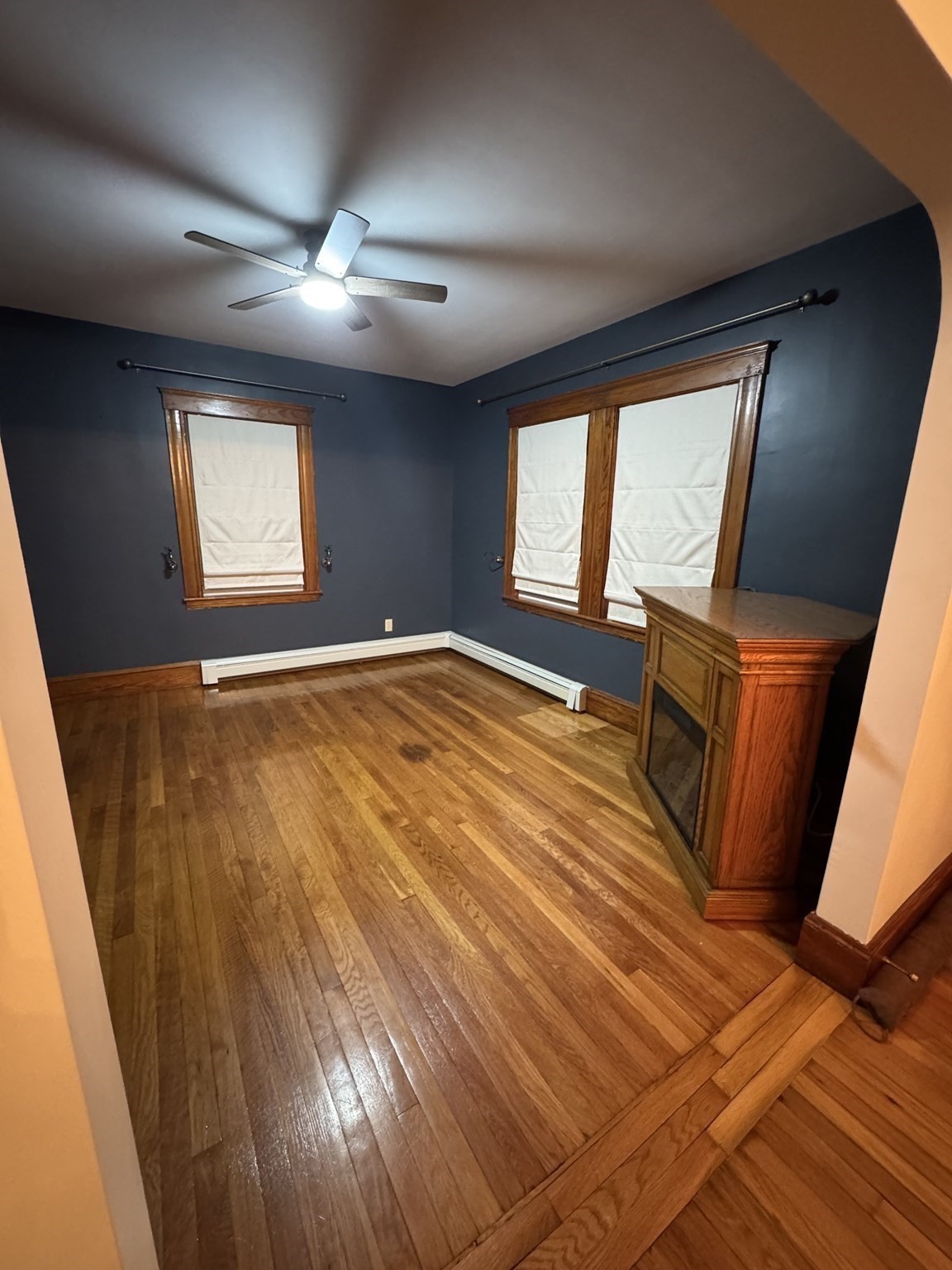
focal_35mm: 14
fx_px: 513
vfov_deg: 102.1
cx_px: 476
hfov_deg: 85.7
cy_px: 635
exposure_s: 1/40
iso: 1000
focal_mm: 2.22
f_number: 2.2
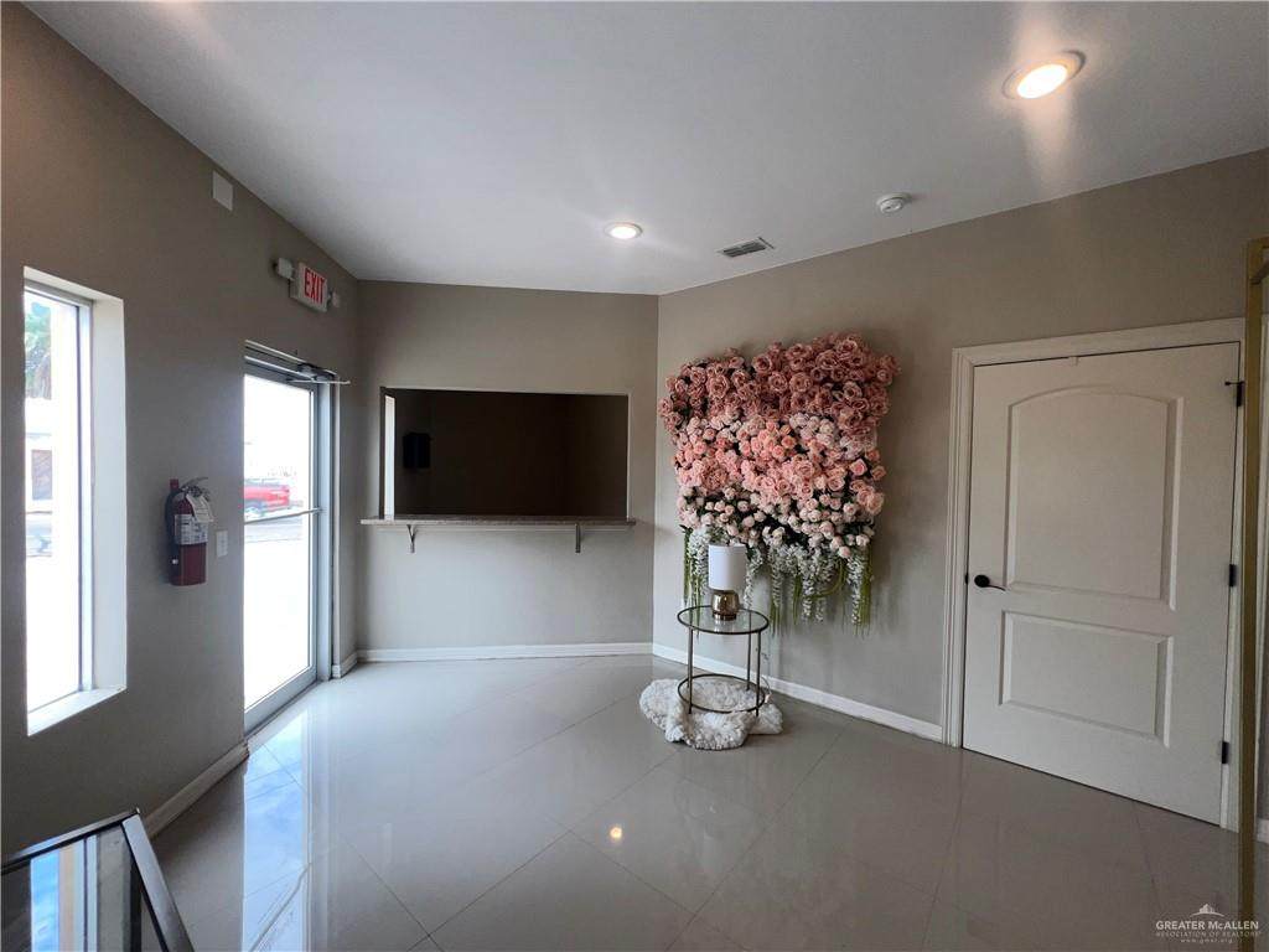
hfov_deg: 106.2
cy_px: 476
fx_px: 477
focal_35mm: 13
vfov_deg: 89.9
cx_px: 634
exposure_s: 1/173
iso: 25
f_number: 1.8
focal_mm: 1.57
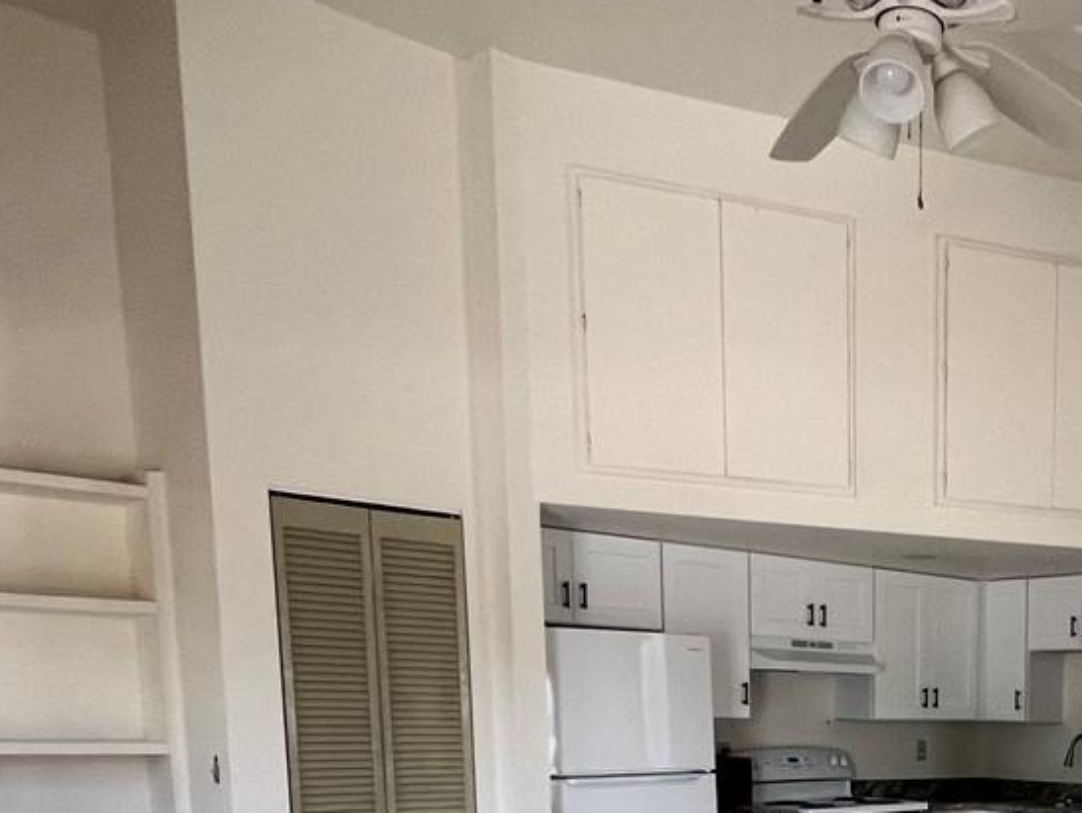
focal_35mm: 38
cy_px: 904
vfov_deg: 32.9
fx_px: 1189
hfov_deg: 43.4
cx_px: 1031
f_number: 1.8
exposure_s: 1/99
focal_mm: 1.57
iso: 80
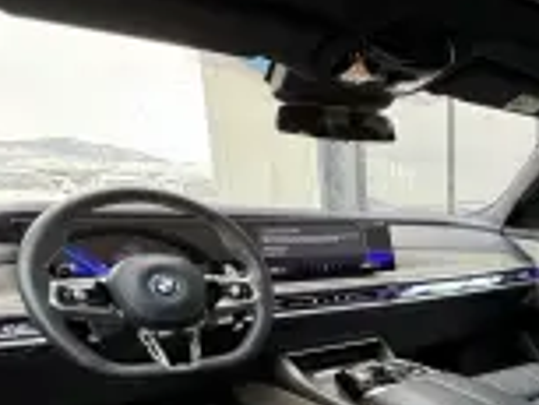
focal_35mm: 33
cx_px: 557
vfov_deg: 39.1
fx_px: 514
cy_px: 384
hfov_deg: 45.3
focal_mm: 2.22
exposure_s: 1/99
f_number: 2.2
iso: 250
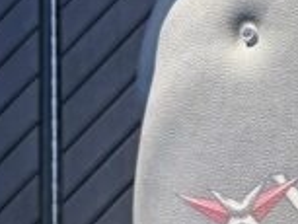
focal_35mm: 181
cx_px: 669
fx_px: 1559
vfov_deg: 8.2
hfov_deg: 9.8
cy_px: 175
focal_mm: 5.96
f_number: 1.6
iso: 50
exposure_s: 1/634
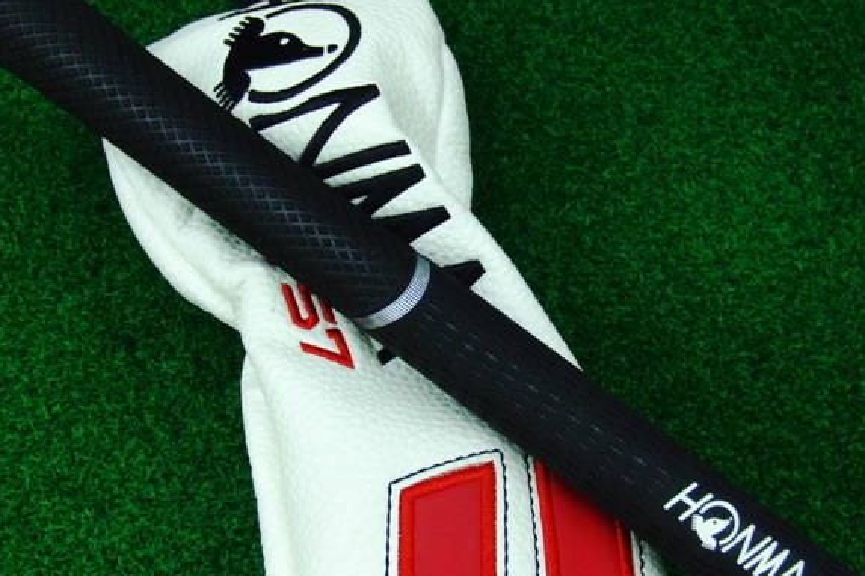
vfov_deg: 31.2
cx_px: 444
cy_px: 309
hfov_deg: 45.4
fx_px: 1033
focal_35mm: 43
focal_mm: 6.42
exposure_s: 1/80
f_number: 3.6
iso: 400
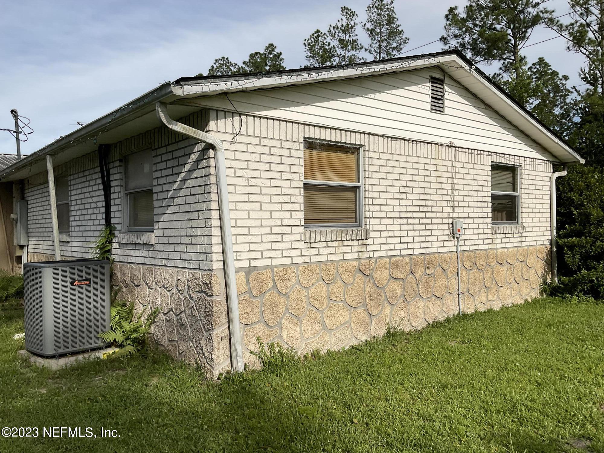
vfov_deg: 48.2
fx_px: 506
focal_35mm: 29
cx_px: 302
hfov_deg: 61.7
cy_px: 226
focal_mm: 3
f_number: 1.8
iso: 16
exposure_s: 1/2801
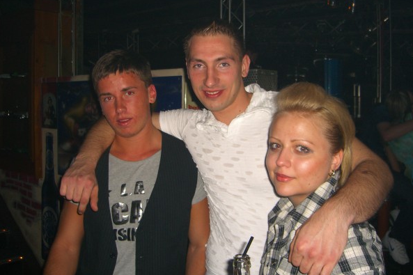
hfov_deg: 48.5
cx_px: 208
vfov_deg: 33.3
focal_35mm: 40
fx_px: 459
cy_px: 120
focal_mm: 7.9
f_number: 2.8
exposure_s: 1/60
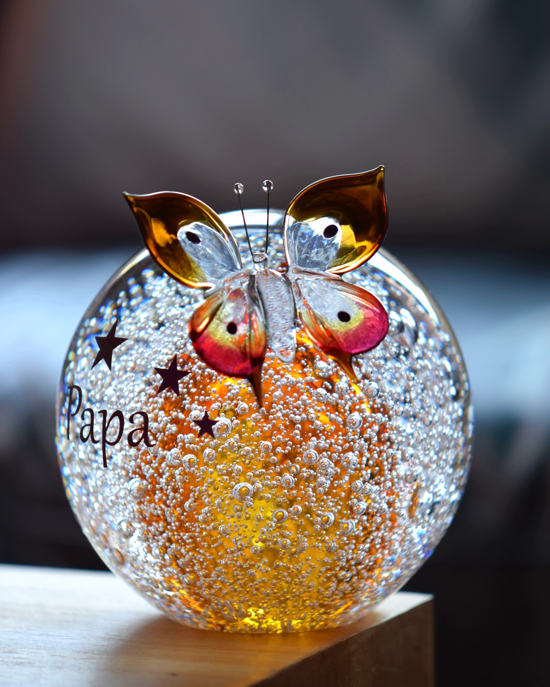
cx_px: 274
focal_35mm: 145
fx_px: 2942
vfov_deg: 13.3
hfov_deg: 10.7
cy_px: 337
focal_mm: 85
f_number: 4
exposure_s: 1/60
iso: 450
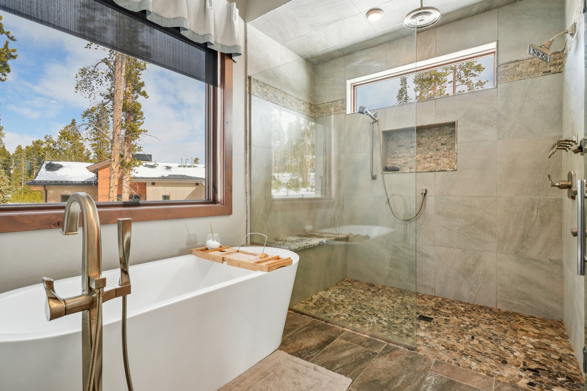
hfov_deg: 95.0
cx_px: 294
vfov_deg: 72.0
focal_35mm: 16
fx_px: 269
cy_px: 196
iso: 320
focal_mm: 11
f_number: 8
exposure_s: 1/30
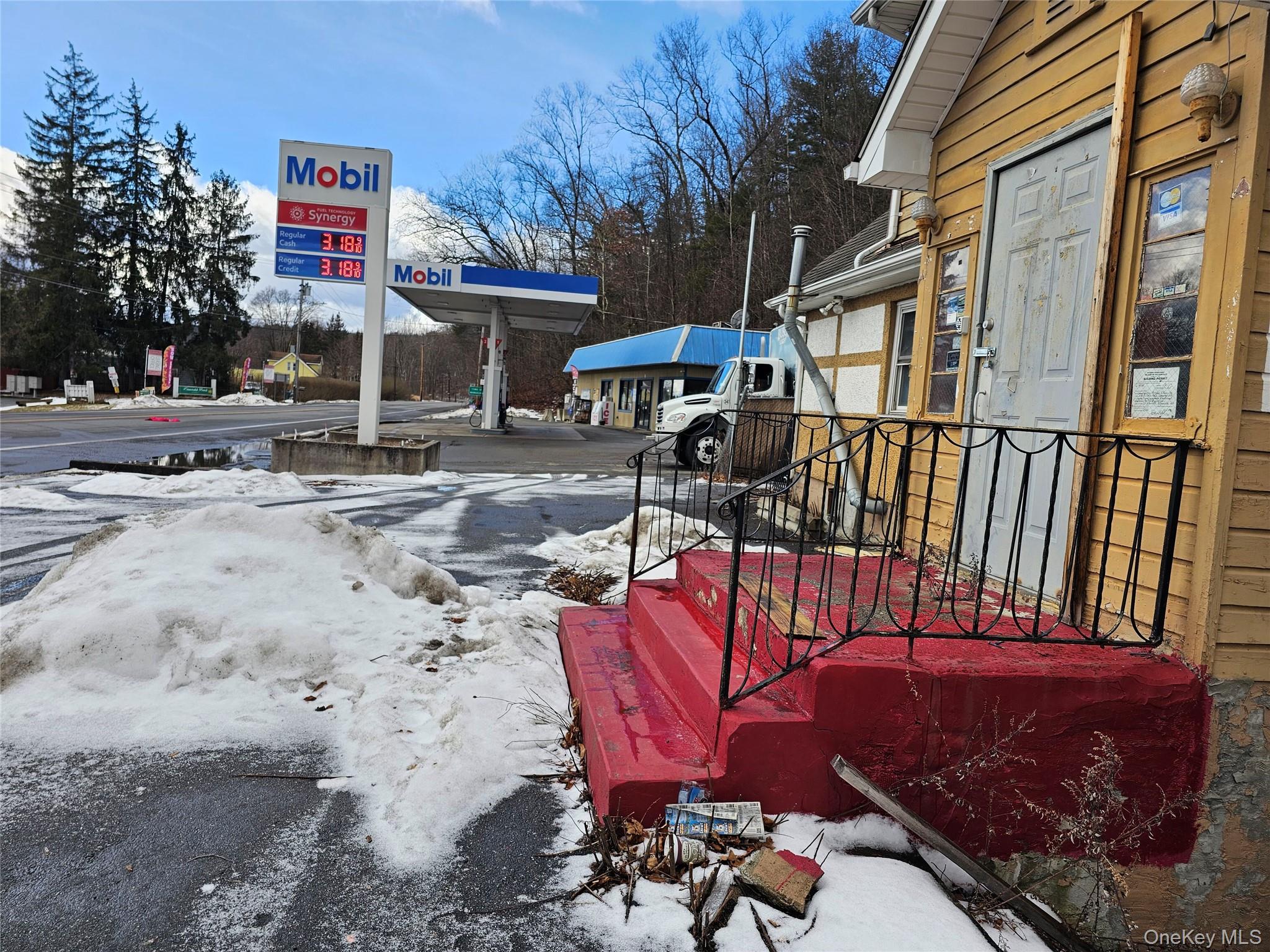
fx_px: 844
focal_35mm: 23
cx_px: 635
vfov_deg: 58.9
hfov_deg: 73.9
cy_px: 476
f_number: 1.7
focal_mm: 6.3
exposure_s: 1/265
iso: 10
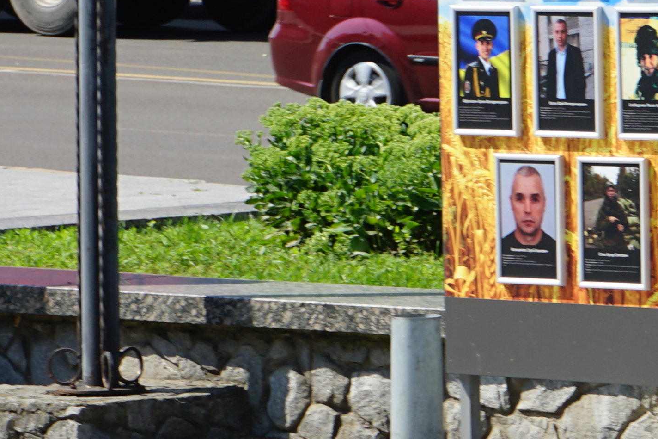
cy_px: 283
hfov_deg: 6.9
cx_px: 926
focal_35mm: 295
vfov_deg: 4.7
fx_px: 5391
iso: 100
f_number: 11
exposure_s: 1/160
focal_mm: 70
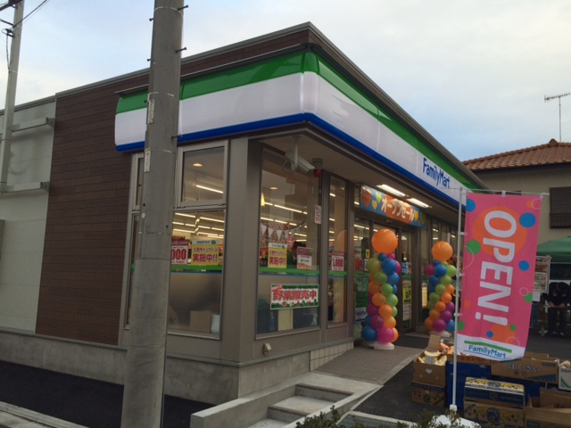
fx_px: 478
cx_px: 286
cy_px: 214
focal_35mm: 29
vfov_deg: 48.2
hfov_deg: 61.7
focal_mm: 4.15
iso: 32
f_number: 2.2
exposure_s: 1/270
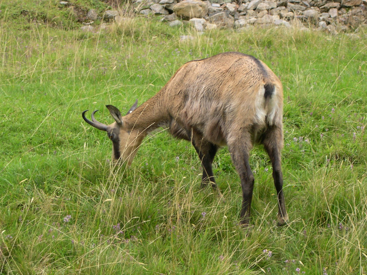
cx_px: 184
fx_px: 1209
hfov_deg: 17.3
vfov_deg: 13.0
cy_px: 138
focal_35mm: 114
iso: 100
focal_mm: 24
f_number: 4.9
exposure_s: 1/114
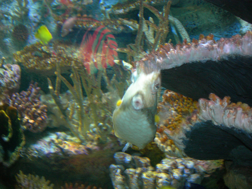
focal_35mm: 38
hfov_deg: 49.0
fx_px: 277
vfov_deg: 37.7
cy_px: 94
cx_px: 126
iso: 200
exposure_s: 1/4.1
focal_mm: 7.8
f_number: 2.8
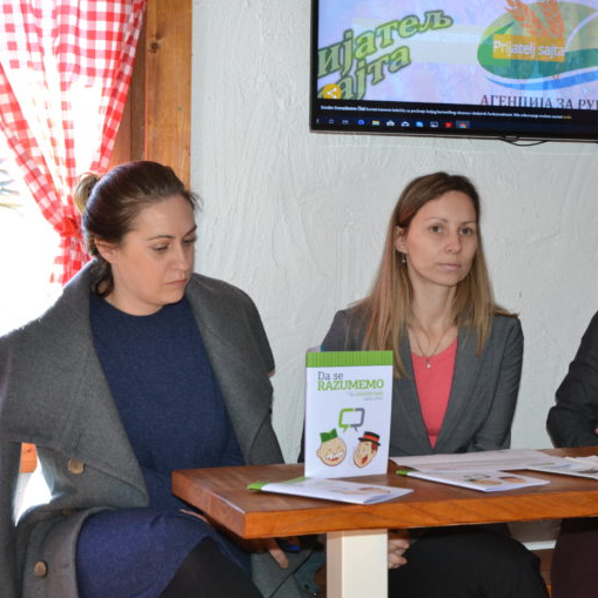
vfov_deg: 21.4
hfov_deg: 21.3
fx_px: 1583
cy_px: 299
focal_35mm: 81
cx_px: 421
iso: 800
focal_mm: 42
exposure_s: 1/60
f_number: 6.3
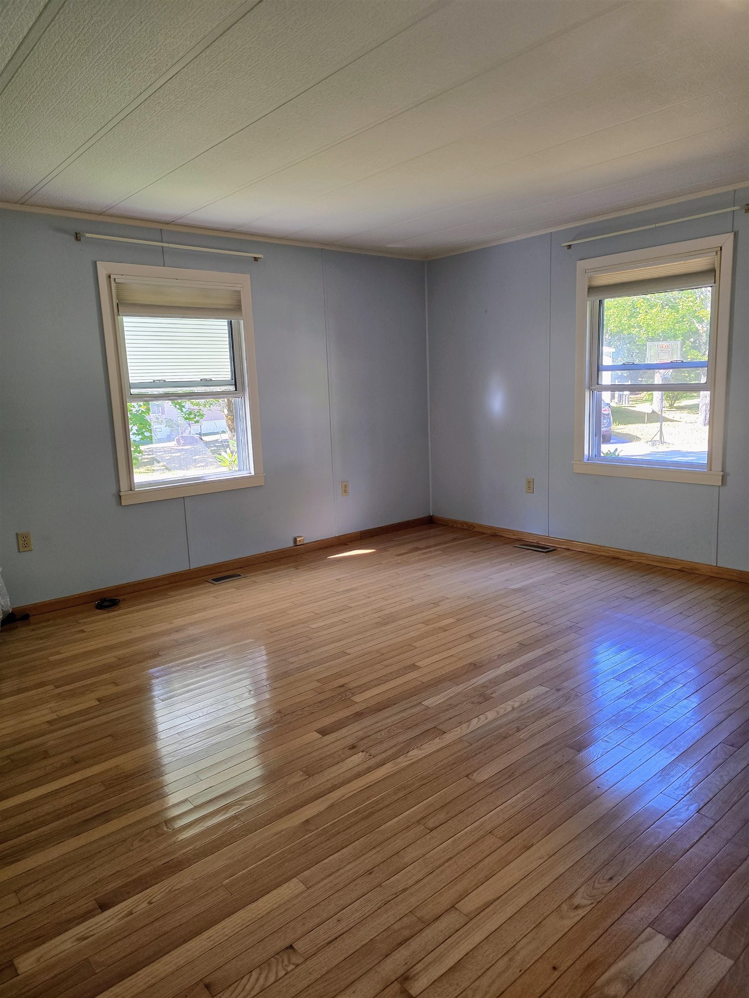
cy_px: 499
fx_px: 664
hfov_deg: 58.9
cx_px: 374
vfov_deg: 73.9
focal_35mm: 23
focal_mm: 6.3
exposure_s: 1/120
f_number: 1.7
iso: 125
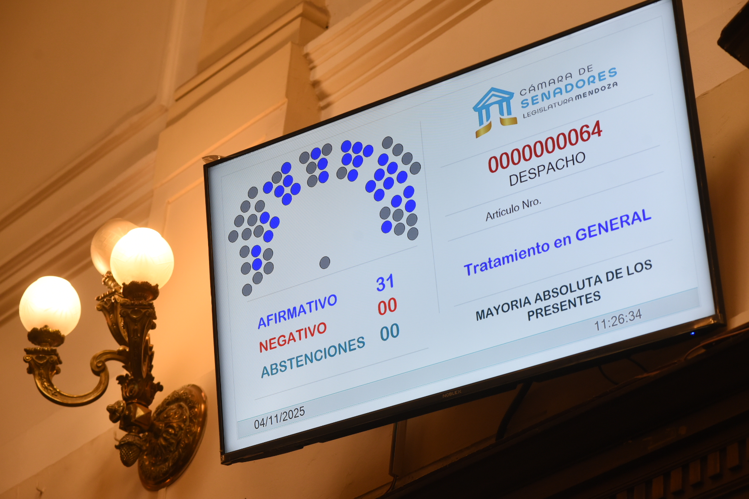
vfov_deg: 13.7
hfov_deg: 20.4
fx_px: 2080
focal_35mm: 100
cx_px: 374
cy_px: 250
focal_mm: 100
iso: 1600
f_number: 6.3
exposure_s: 1/160
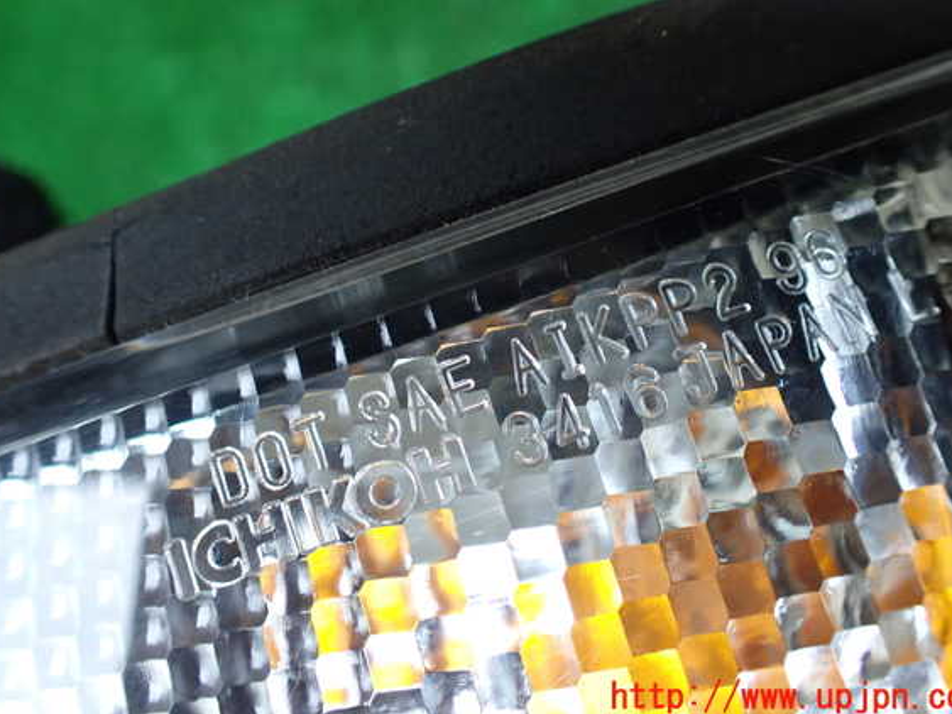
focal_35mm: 32
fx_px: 880
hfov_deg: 56.8
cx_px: 485
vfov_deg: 44.1
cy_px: 338
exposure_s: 1/125
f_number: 2.3
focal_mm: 5.4
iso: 400
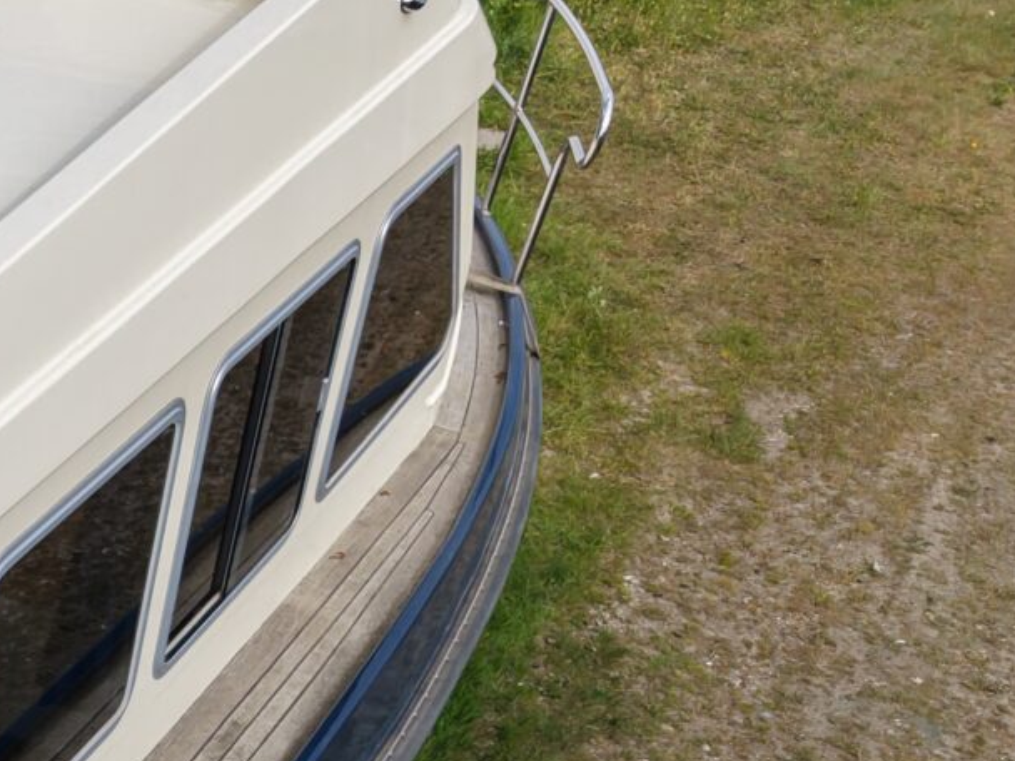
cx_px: -593
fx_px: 2316
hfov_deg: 20.4
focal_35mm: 79
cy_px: 741
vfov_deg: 18.2
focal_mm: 8.67
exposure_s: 1/60
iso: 100
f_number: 1.8
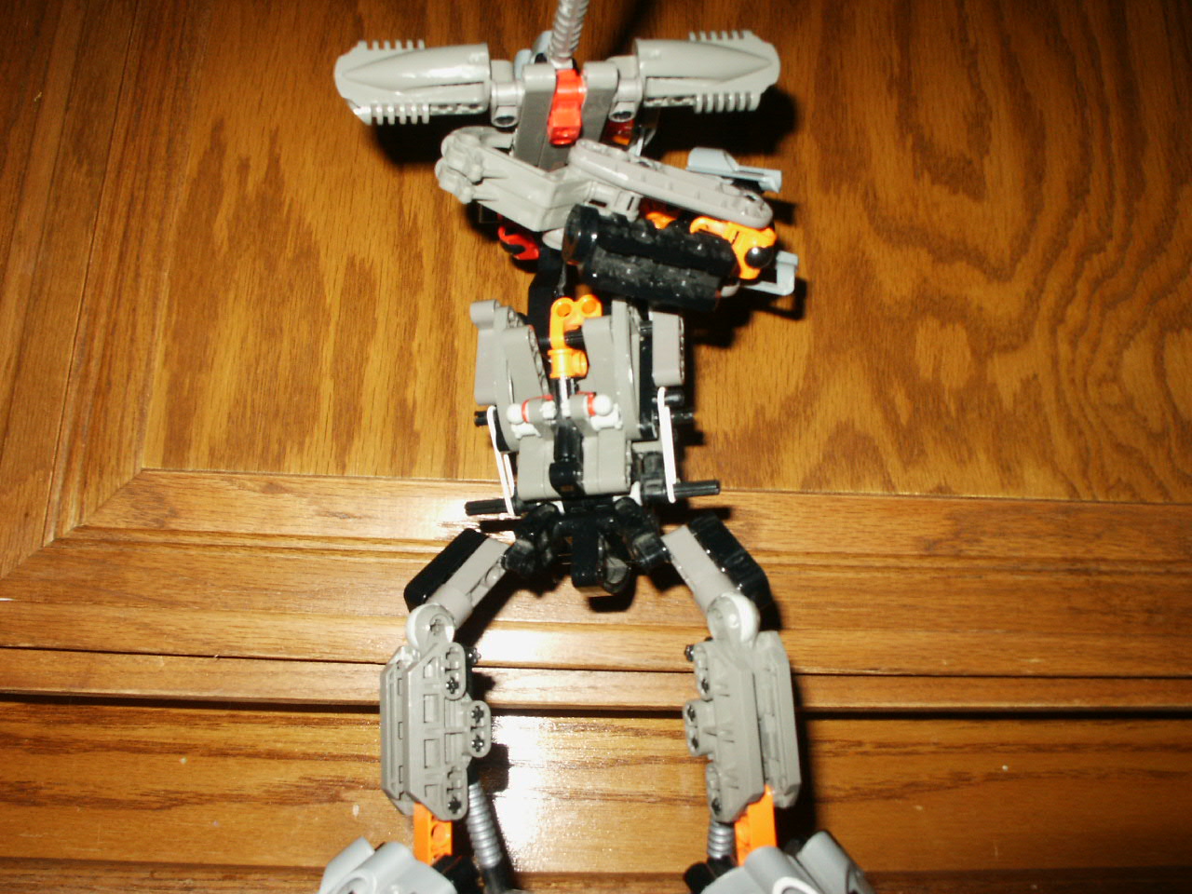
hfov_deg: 52.6
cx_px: 596
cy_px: 447
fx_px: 1205
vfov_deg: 40.7
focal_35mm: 35
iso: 200
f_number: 6.7
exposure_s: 1/45
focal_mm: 7.18
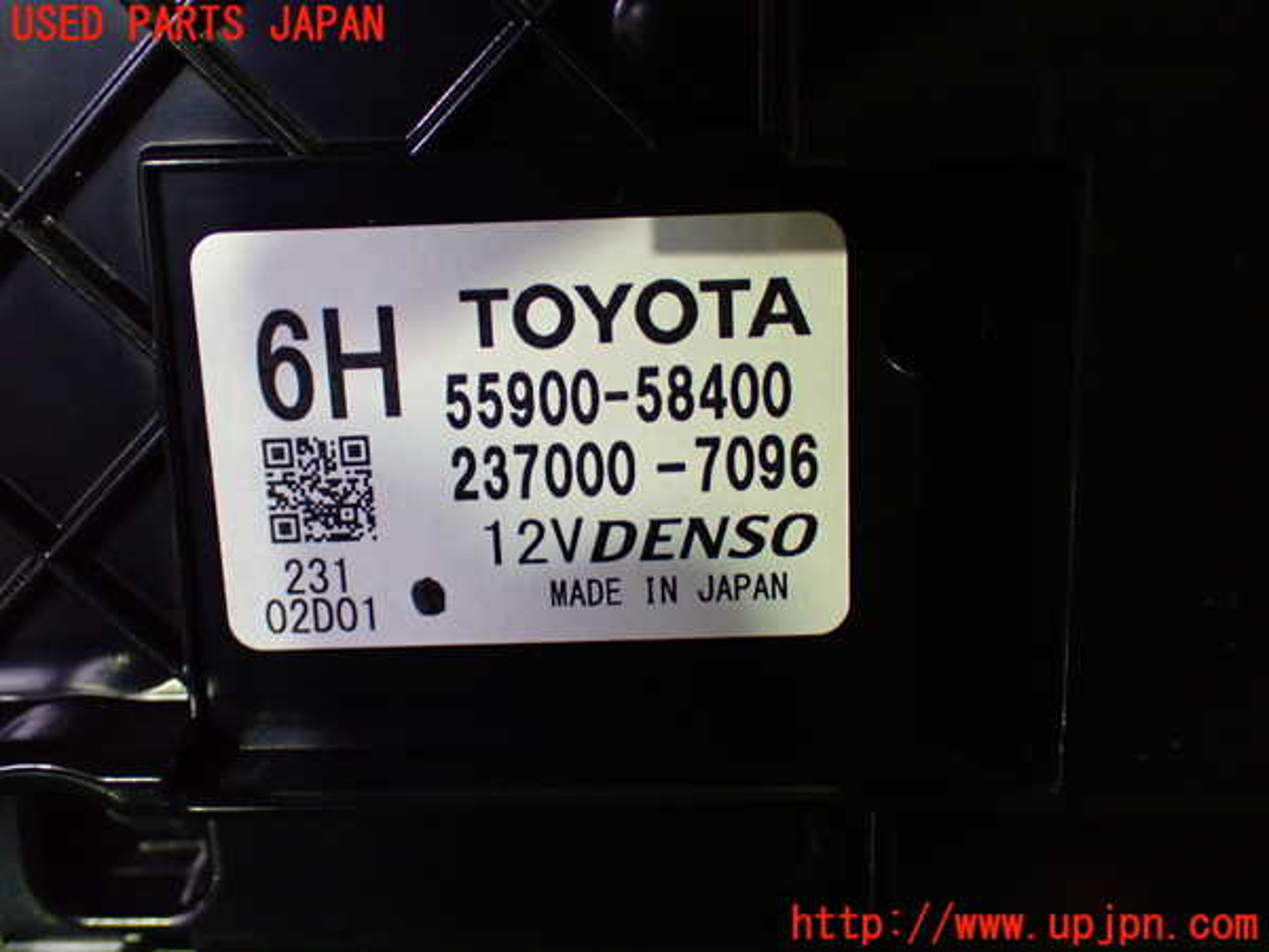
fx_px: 1613
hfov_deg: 42.9
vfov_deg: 32.9
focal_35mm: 44
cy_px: 476
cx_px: 634
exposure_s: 1/40
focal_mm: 7.84
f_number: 2.9
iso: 1000
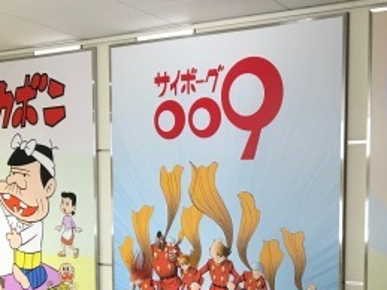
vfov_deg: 26.3
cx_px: 308
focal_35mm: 54
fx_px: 603
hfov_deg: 34.5
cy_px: 252
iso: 32
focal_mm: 3.99
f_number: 1.8
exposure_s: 1/33
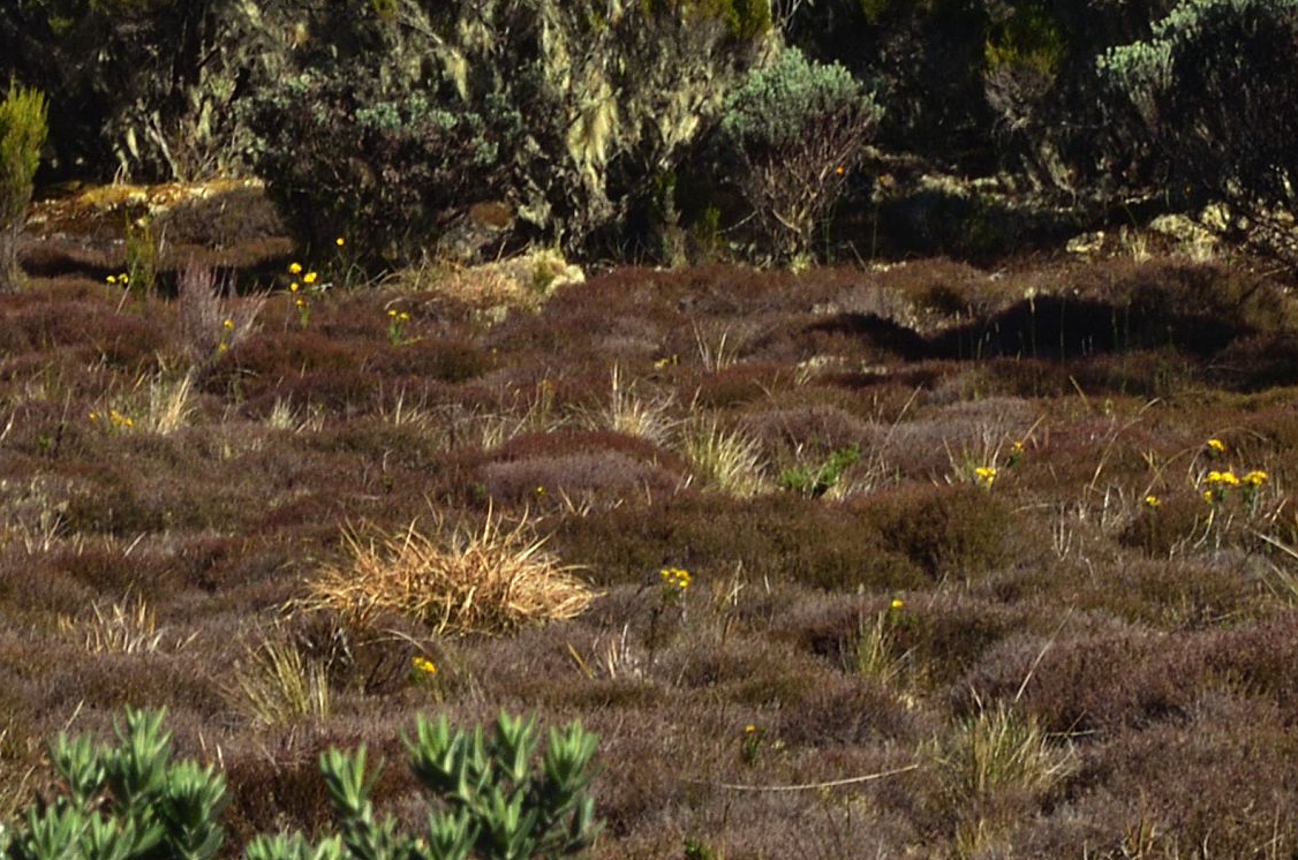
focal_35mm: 271
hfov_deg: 7.6
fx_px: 9752
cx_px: 435
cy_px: -194
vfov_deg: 5.0
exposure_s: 1/50
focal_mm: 58
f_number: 29
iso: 200
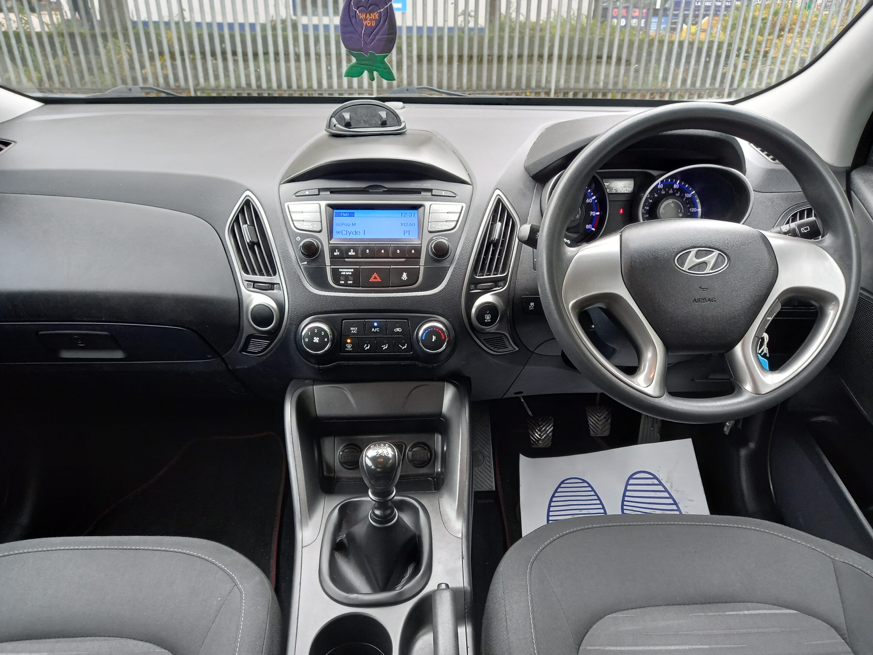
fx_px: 630
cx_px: 436
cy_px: 328
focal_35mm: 25
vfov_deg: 54.9
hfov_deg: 69.4
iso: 200
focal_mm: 4.6
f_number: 2
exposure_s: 1/40
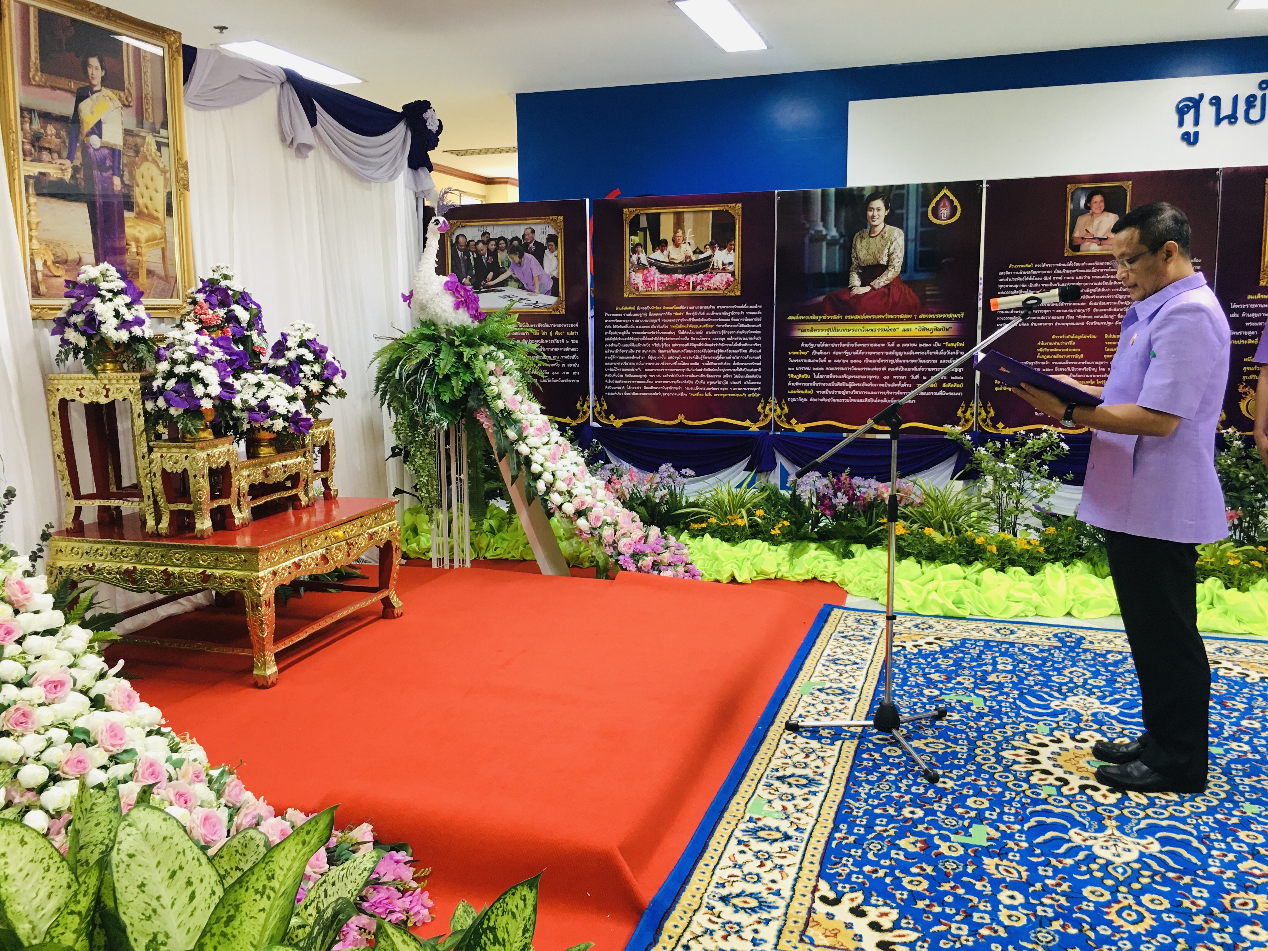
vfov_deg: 48.2
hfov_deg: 61.7
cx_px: 634
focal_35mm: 29
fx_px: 1062
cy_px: 476
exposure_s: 1/17
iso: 64
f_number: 2.2
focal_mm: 4.15
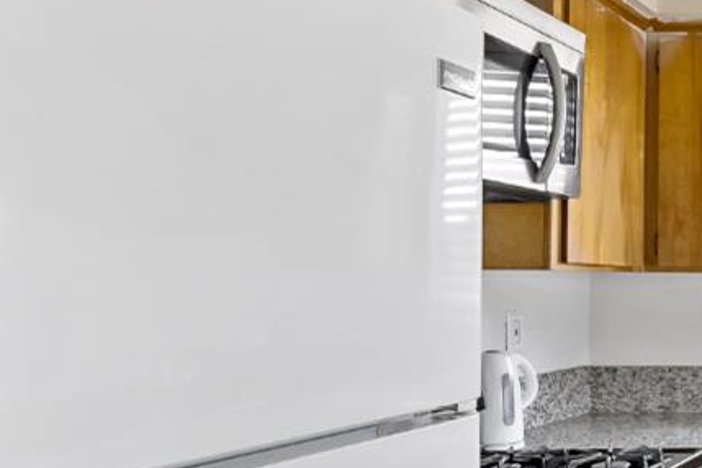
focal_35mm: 49
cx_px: 998
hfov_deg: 29.0
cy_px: 275
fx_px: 955
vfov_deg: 27.5
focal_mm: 14
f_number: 4
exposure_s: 1/60
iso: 250
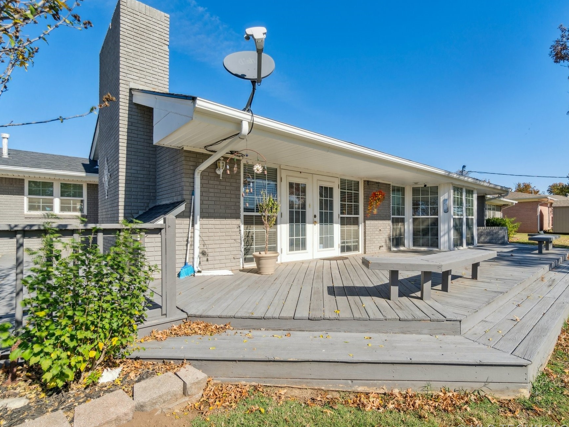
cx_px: 313
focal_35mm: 17
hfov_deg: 90.7
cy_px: 219
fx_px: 279
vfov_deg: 74.7
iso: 100
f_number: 8
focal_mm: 10
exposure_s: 1/500
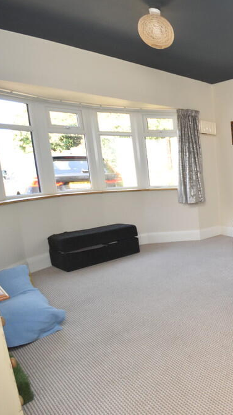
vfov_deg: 76.3
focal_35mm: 24
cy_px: 206
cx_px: 300
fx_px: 264
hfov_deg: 34.4
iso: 900
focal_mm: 10
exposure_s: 1/125
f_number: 4
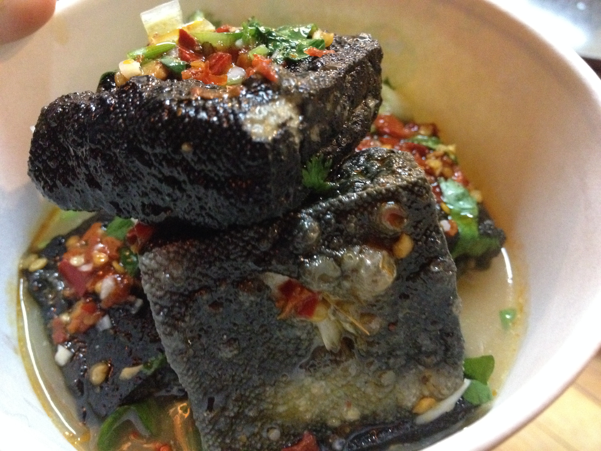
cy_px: 226
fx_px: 608
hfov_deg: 52.6
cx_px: 300
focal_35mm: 35
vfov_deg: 40.7
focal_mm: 4.28
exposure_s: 1/15
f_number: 2.4
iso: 800
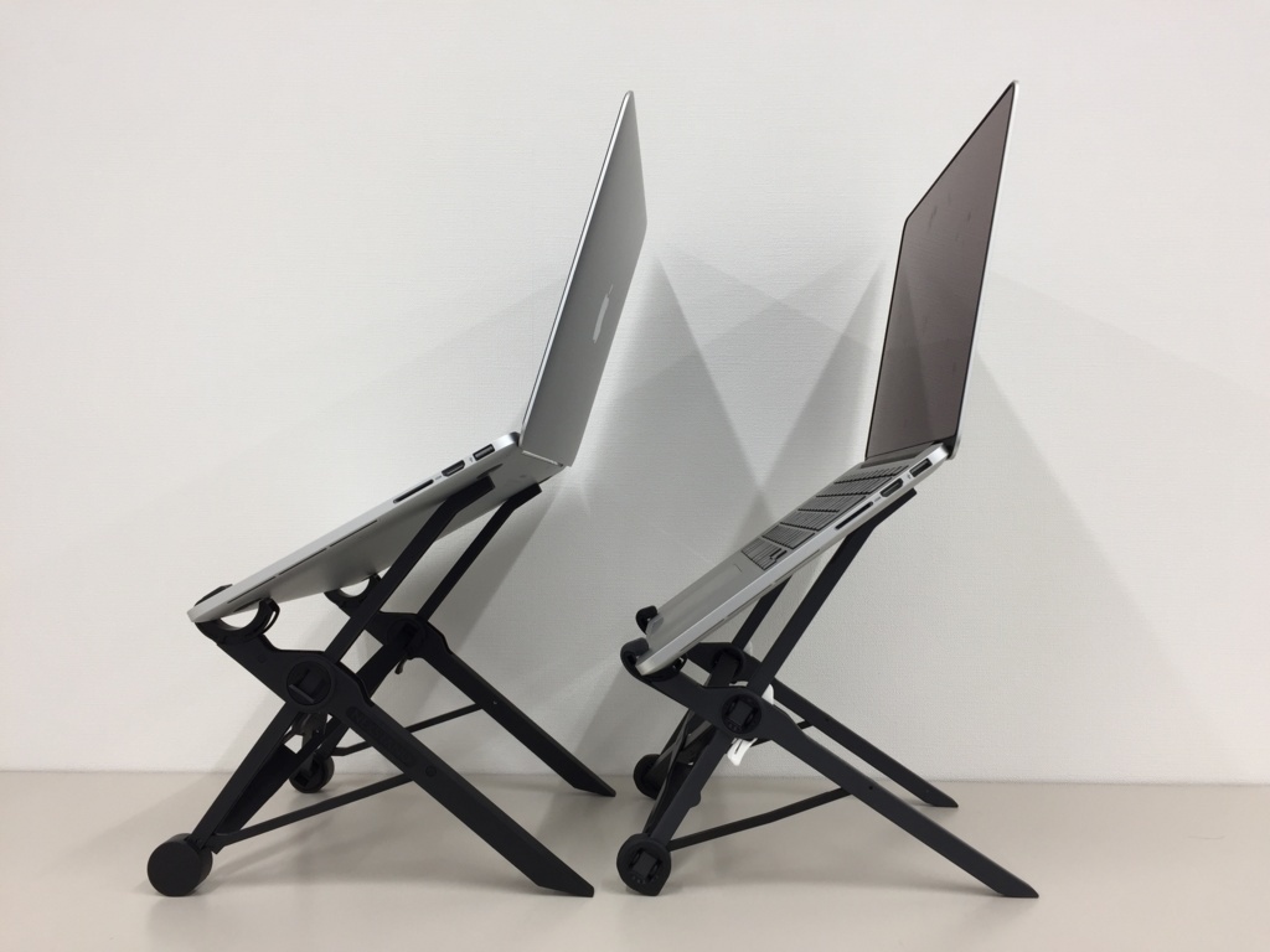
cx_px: 635
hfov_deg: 61.7
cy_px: 476
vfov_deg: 48.2
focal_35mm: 29
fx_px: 1064
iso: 40
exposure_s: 1/60
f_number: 2.2
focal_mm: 4.15
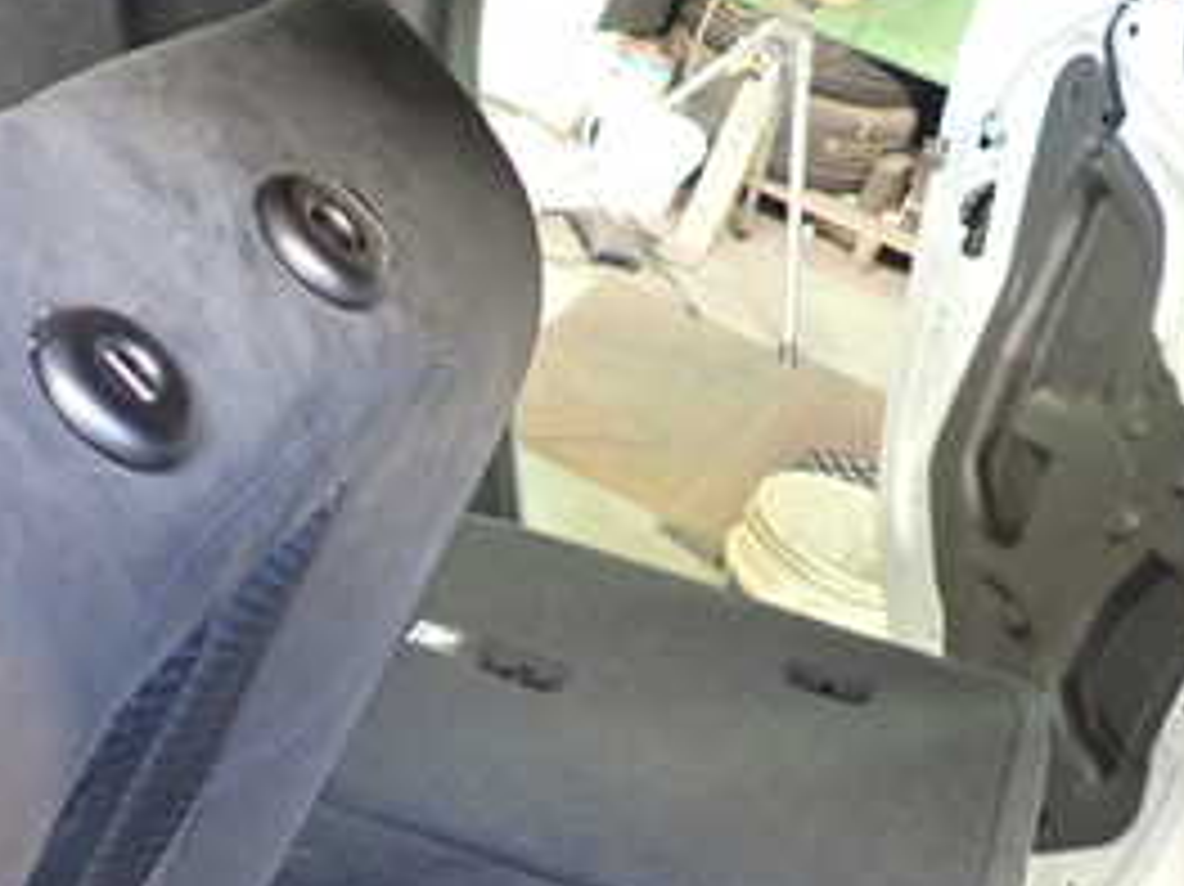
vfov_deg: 24.7
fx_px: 1949
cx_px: 77
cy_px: 841
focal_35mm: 57
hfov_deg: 31.9
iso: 500
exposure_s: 1/30
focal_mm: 4.5
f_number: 2
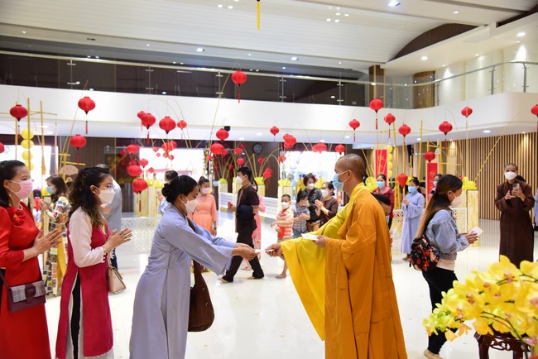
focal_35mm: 31
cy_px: 180
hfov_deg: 60.3
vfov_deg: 42.4
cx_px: 269
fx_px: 463
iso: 2500
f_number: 4
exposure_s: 1/160
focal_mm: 31
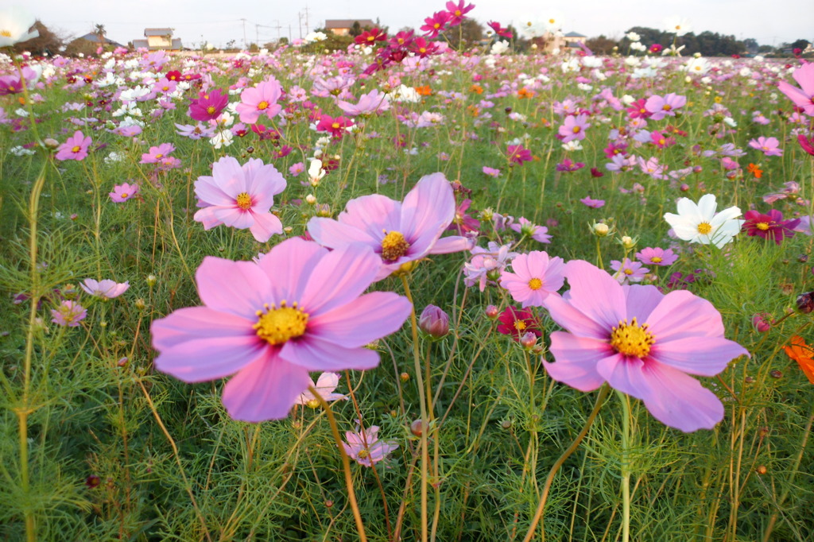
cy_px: 271
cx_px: 407
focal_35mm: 28
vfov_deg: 46.4
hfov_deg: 65.5
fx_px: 633
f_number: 3.3
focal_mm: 5
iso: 100
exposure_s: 1/60
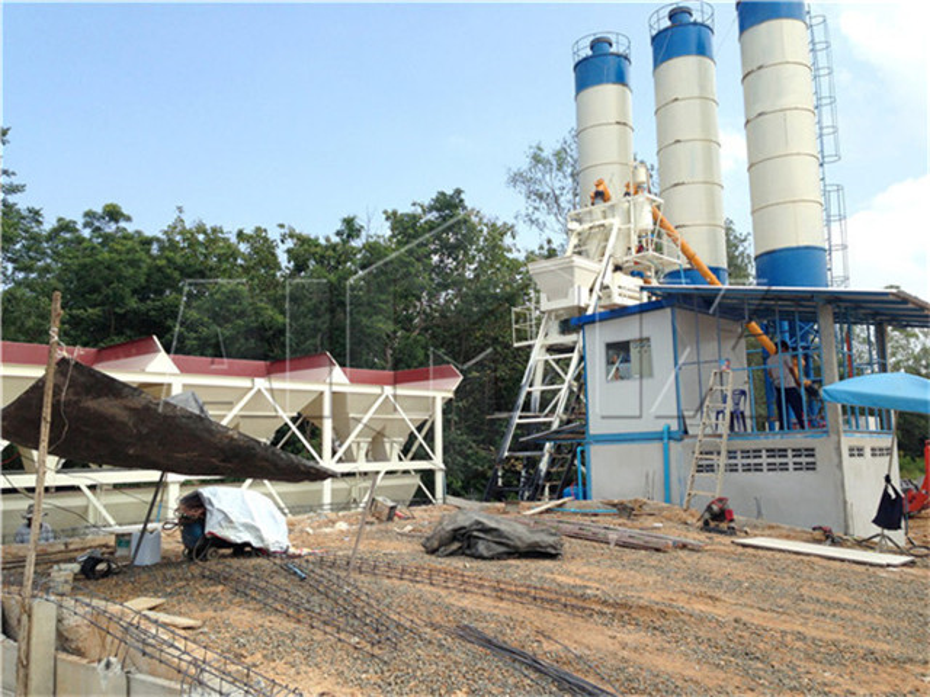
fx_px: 887
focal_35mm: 33
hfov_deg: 55.4
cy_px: 348
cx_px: 465
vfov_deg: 42.9
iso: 50
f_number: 2.4
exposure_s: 1/1022
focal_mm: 4.13
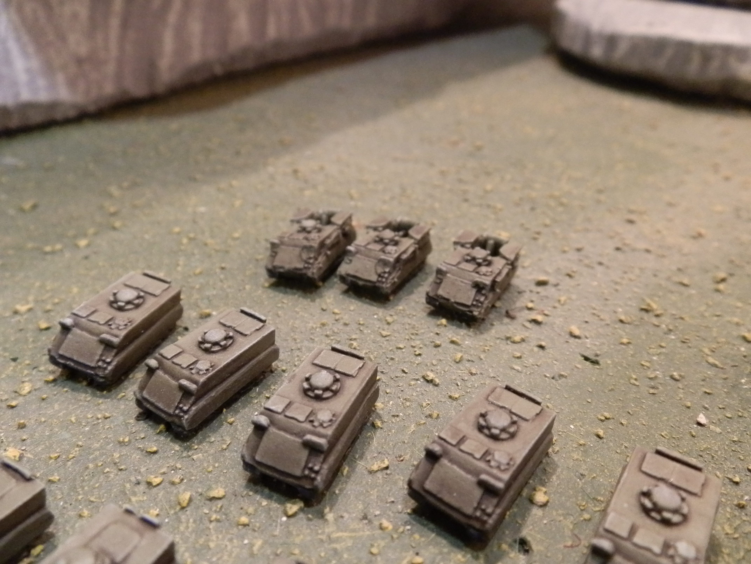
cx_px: 376
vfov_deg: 49.7
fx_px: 607
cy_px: 282
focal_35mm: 28
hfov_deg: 63.4
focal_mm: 5
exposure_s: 1/60
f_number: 3.1
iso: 400
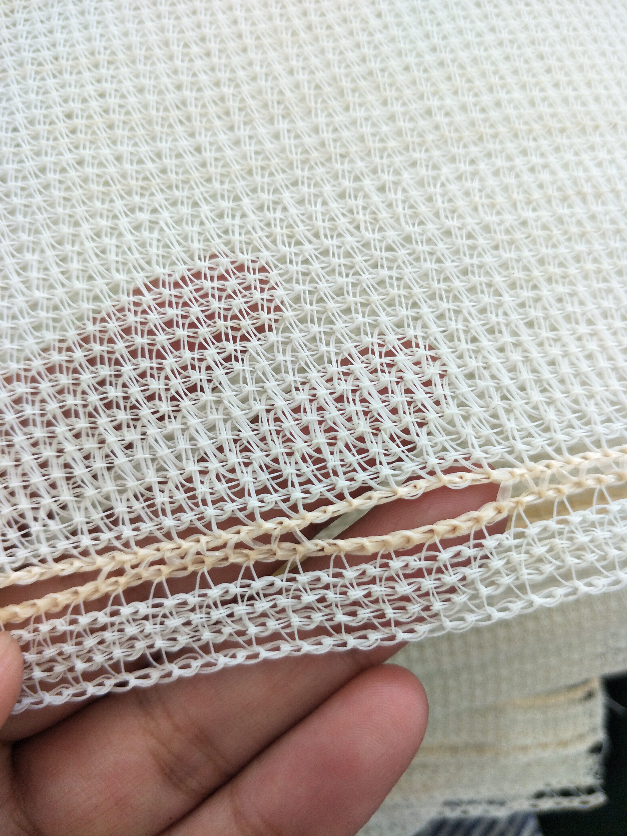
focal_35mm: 24
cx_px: 314
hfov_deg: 56.8
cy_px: 418
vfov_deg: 71.6
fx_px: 580
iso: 64
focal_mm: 4.1
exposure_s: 1/50
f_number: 1.7
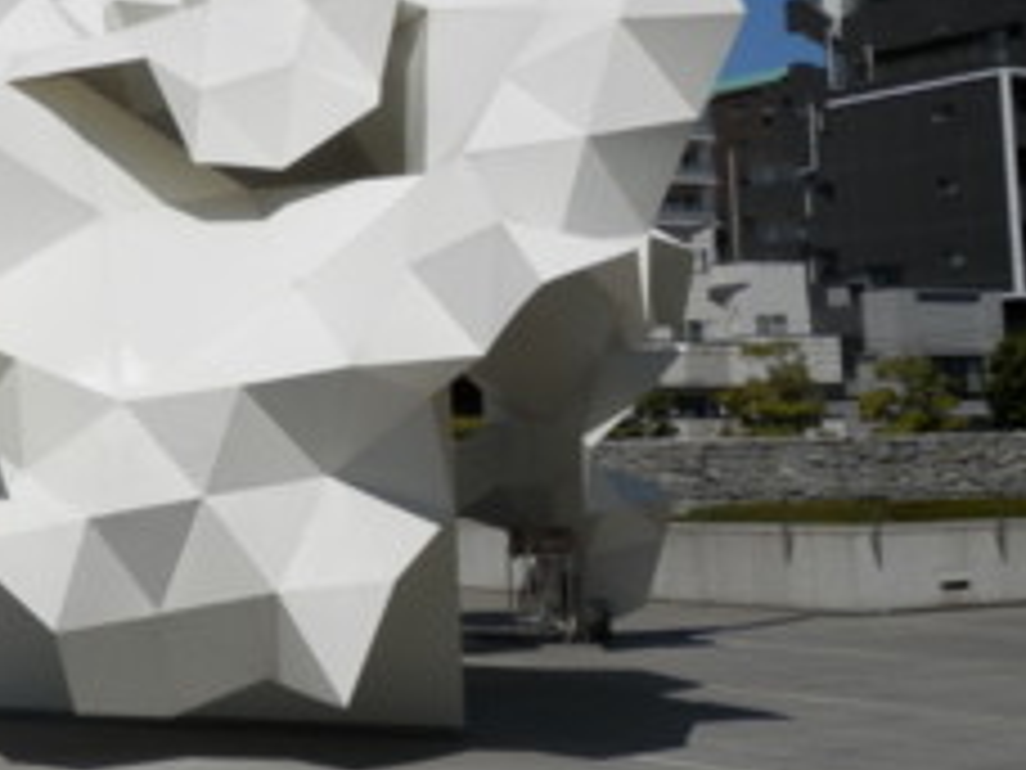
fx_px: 2164
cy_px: 216
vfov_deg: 20.1
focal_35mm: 73
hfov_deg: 25.8
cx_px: 108
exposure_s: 1/400
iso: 80
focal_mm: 6.6
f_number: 10.1
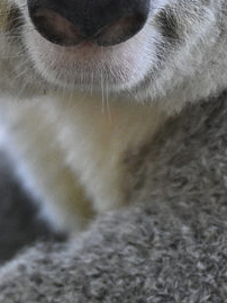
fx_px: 23598
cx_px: -20
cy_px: 51
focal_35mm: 2701
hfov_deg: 0.6
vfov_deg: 0.7
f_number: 2.8
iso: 800
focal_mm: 280
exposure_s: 1/800
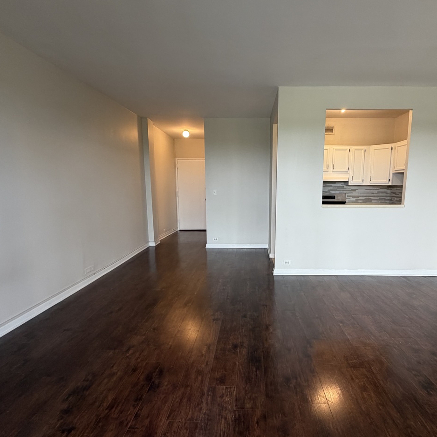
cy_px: 227
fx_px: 271
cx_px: 251
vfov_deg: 77.6
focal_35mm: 19
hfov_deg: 77.2
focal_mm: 2.22
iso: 200
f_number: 2.2
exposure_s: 1/60
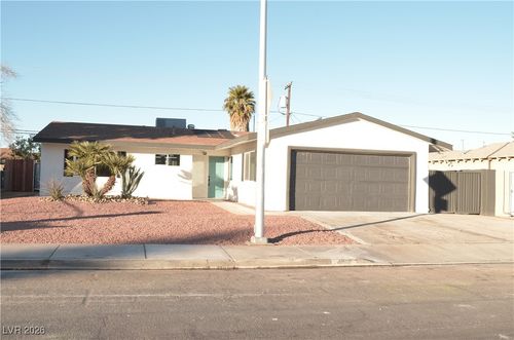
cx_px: 257
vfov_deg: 38.2
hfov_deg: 55.2
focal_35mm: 34
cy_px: 170
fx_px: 491
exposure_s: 1/200
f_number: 7.1
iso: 200
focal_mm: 23
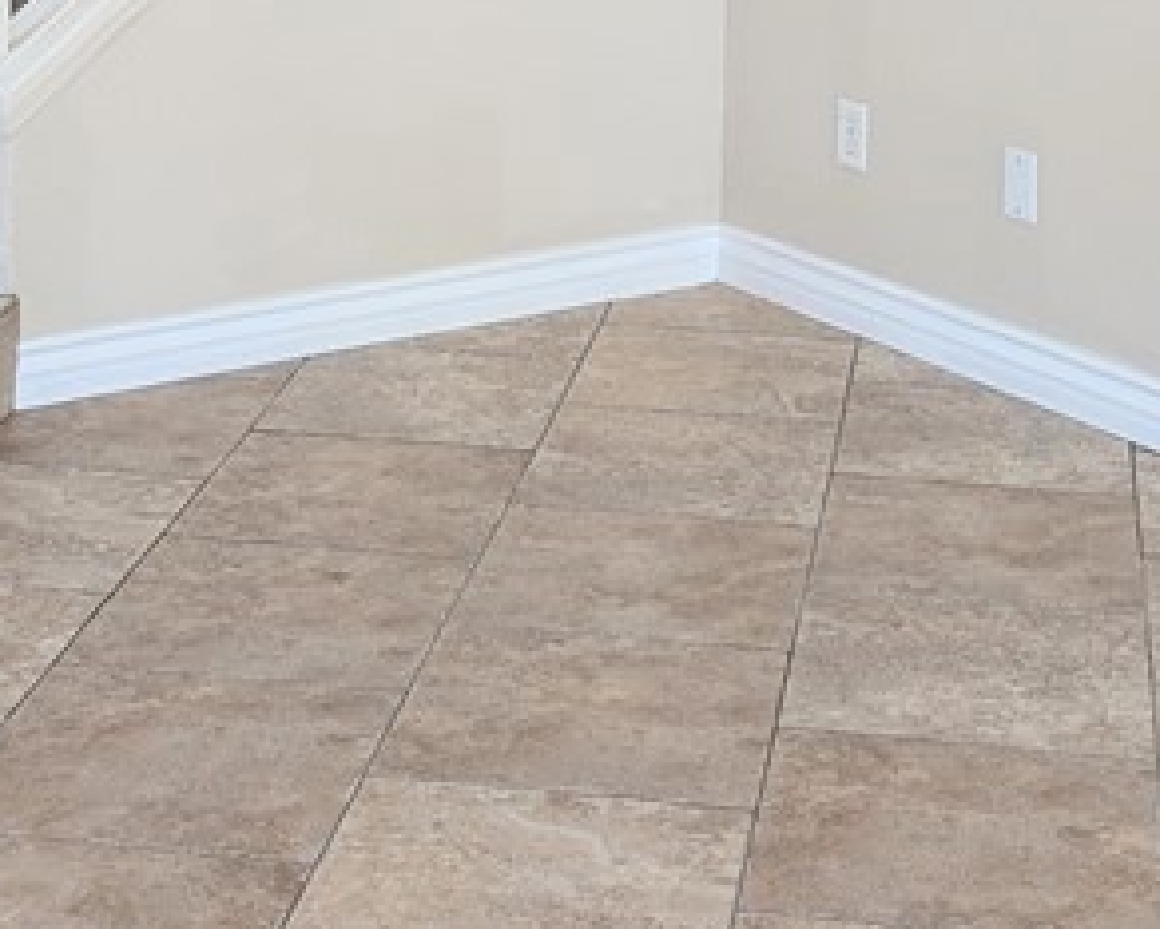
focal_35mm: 82
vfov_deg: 16.7
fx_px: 2817
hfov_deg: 23.3
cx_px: 586
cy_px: -544
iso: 21
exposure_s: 1/34.7
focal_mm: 6.9
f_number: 1.68
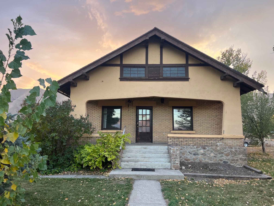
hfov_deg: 67.3
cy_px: 103
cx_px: 137
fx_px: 206
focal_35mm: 26
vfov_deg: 53.1
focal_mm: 5.7
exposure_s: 1/121
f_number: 1.5
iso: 100
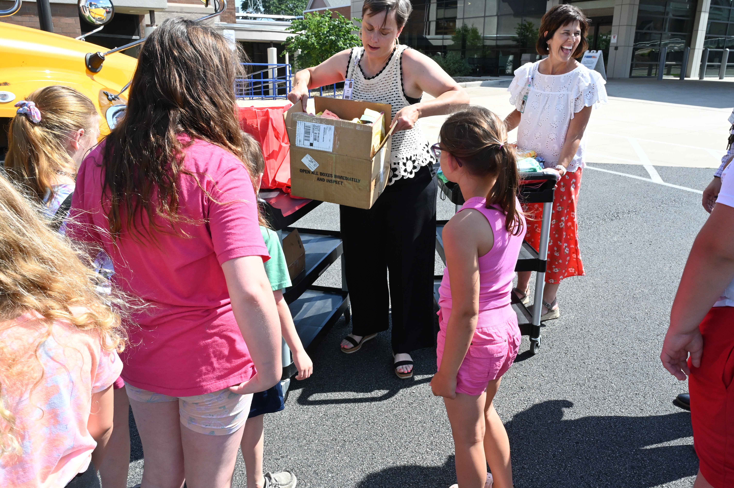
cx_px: 367
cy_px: 244
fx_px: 591
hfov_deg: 63.7
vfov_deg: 44.9
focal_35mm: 29
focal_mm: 29
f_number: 14
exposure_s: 1/800
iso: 2000
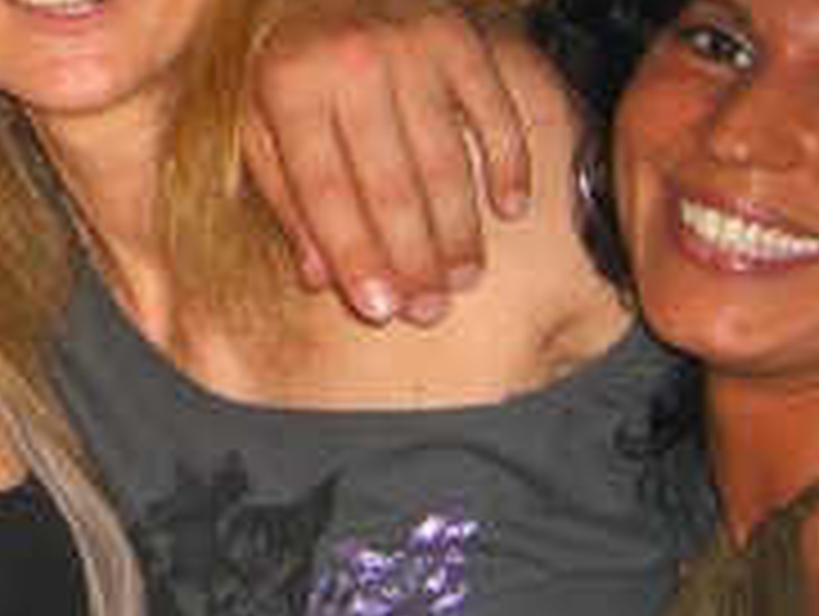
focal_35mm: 125
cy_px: -229
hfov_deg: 15.0
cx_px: -274
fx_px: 2961
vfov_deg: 11.5
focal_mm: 7.9
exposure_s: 1/60
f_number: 2.8
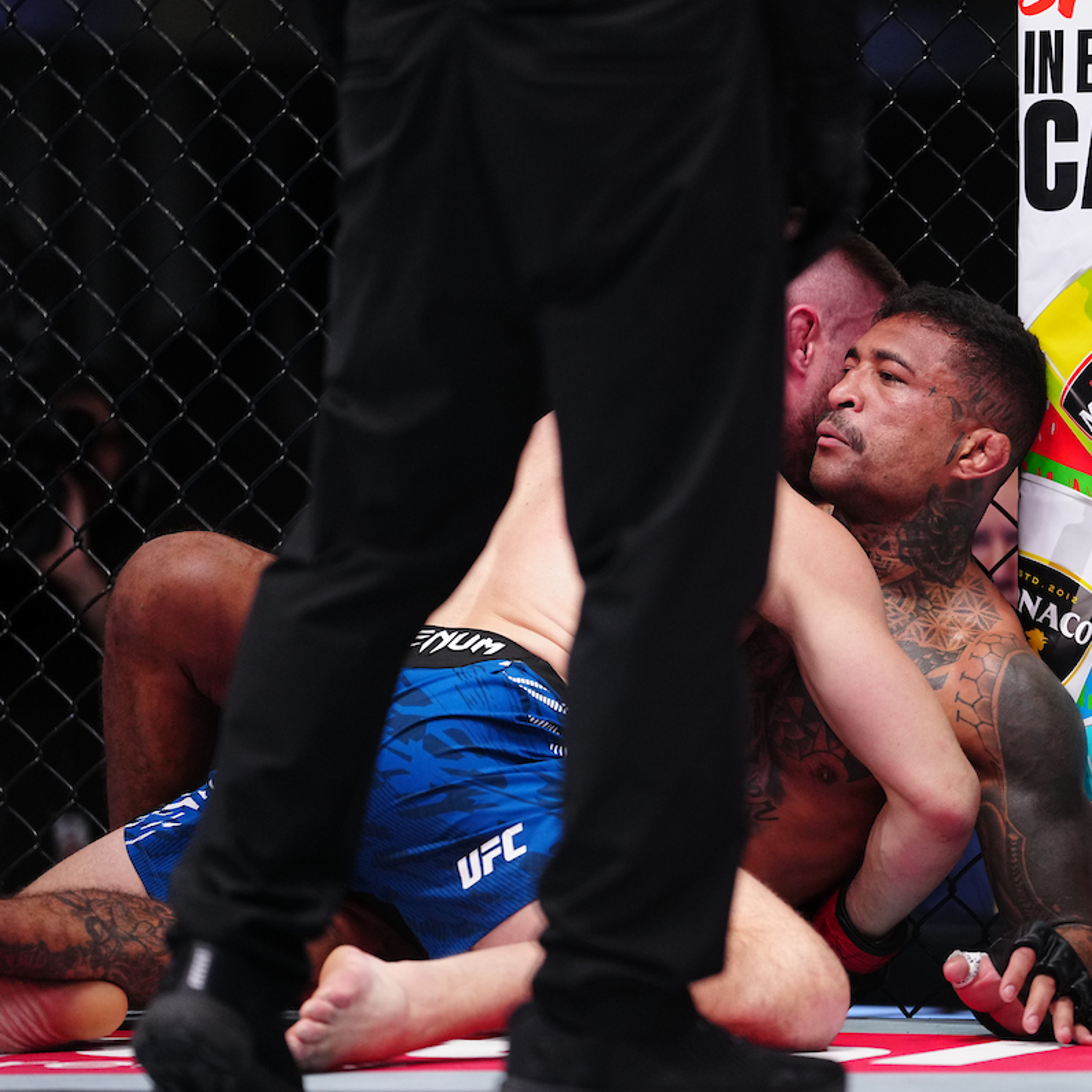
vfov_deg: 7.4
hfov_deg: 7.4
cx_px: 796
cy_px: 545
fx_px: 8459
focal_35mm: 237
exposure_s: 1/640
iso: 2500
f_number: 2.8
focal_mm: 185
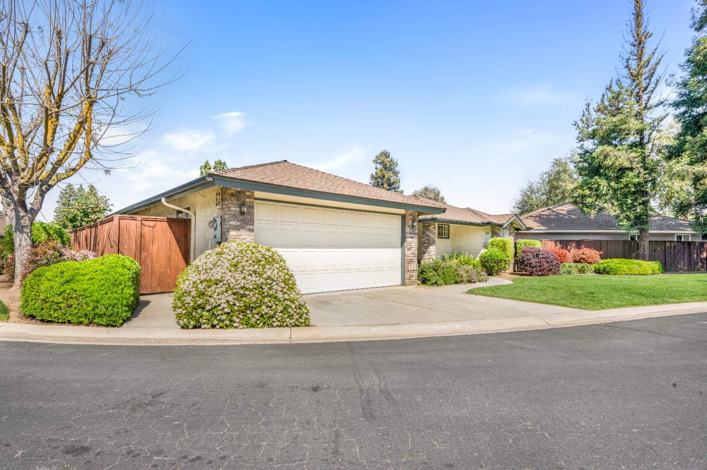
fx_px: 343
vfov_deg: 68.8
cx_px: 354
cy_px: 235
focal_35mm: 18
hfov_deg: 91.7
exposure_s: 1/500
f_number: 11
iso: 400
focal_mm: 17.5
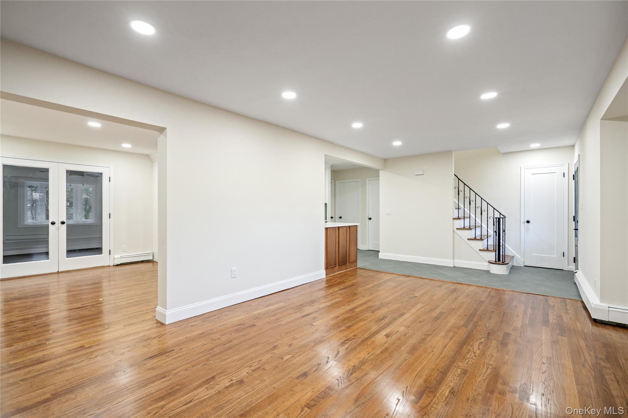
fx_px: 279
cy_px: 209
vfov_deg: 73.7
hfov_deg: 96.7
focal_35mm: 16
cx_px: 314
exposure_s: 1/20
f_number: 5.6
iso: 1000
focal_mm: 16
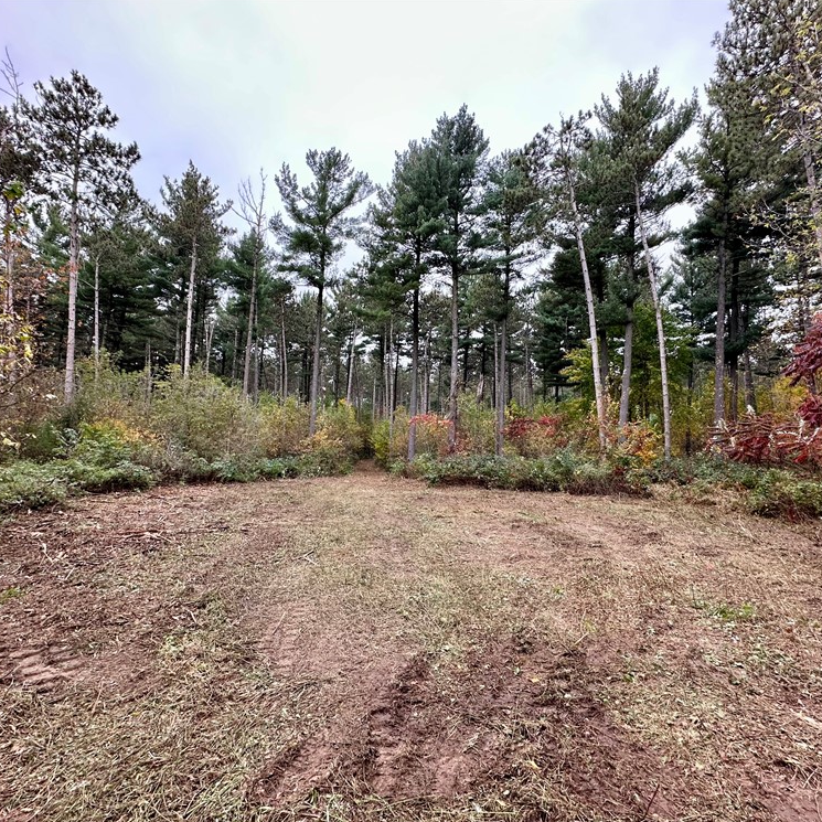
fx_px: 457
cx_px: 427
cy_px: 420
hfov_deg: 83.9
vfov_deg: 84.0
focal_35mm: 17
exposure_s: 1/99
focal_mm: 2.22
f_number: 2.2
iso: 80
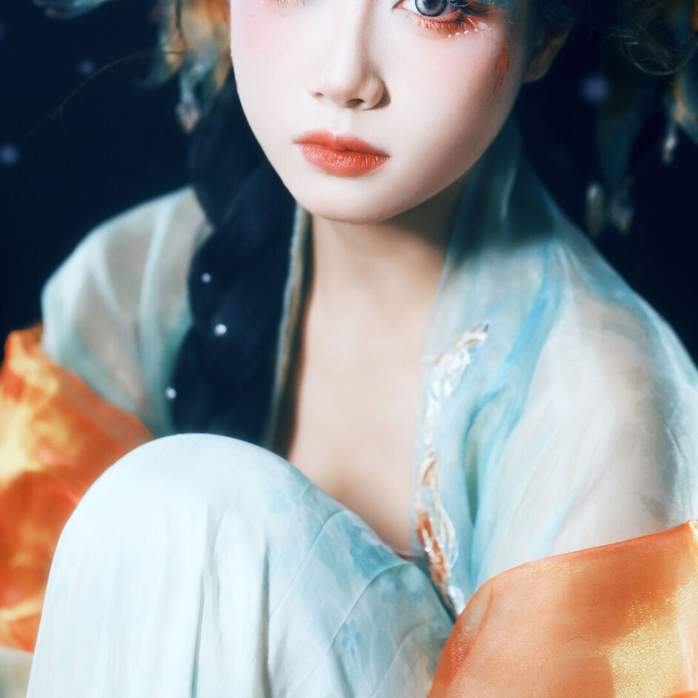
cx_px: 377
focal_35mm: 119
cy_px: 284
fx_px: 2715
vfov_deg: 14.6
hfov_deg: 14.6
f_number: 1.8
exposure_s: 1/500
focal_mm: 56
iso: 1000
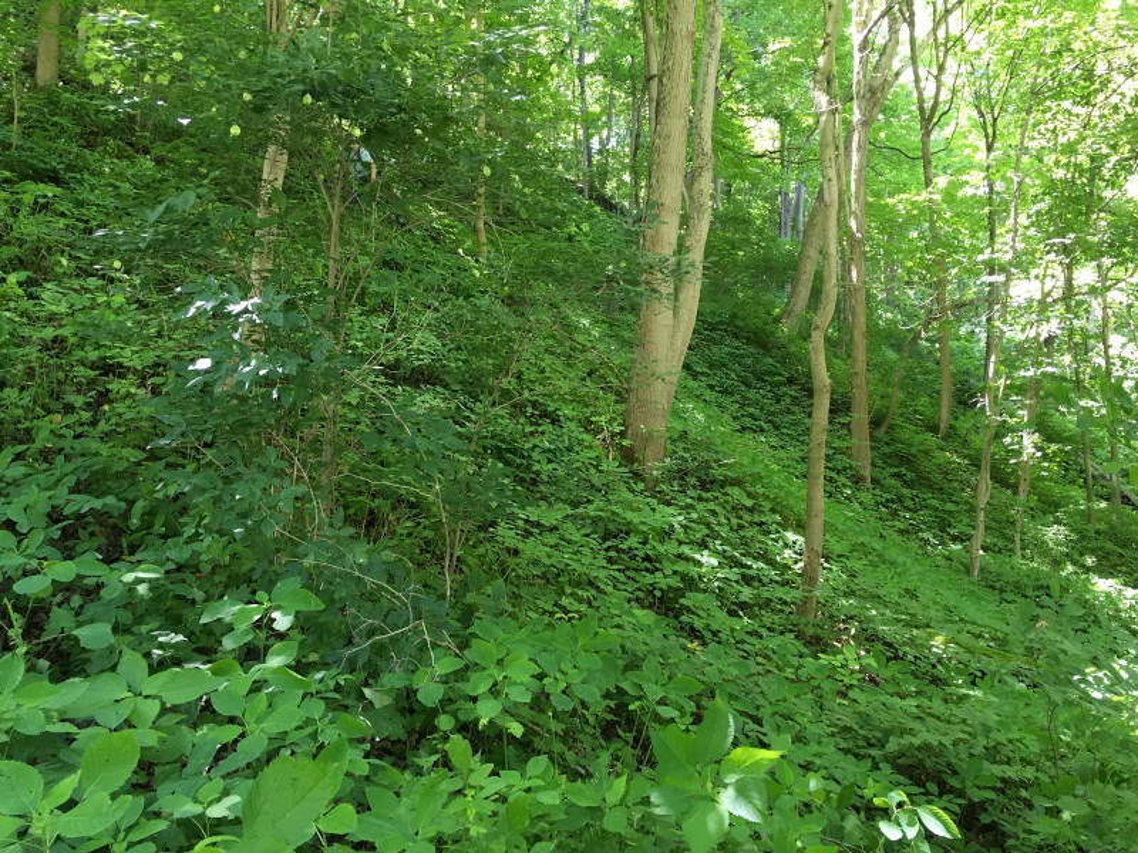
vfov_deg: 48.2
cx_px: 569
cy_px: 426
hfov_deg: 61.7
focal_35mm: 29
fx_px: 953
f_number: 2.2
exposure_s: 1/30
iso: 80
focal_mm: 4.15
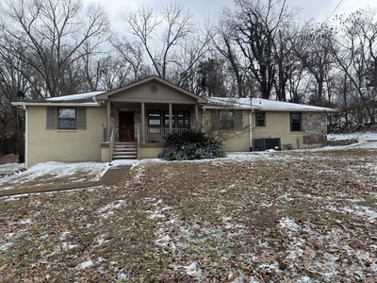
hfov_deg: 71.6
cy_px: 142
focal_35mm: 24
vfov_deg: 56.8
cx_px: 188
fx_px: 261
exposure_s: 1/2053
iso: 80
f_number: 1.78
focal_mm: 6.76
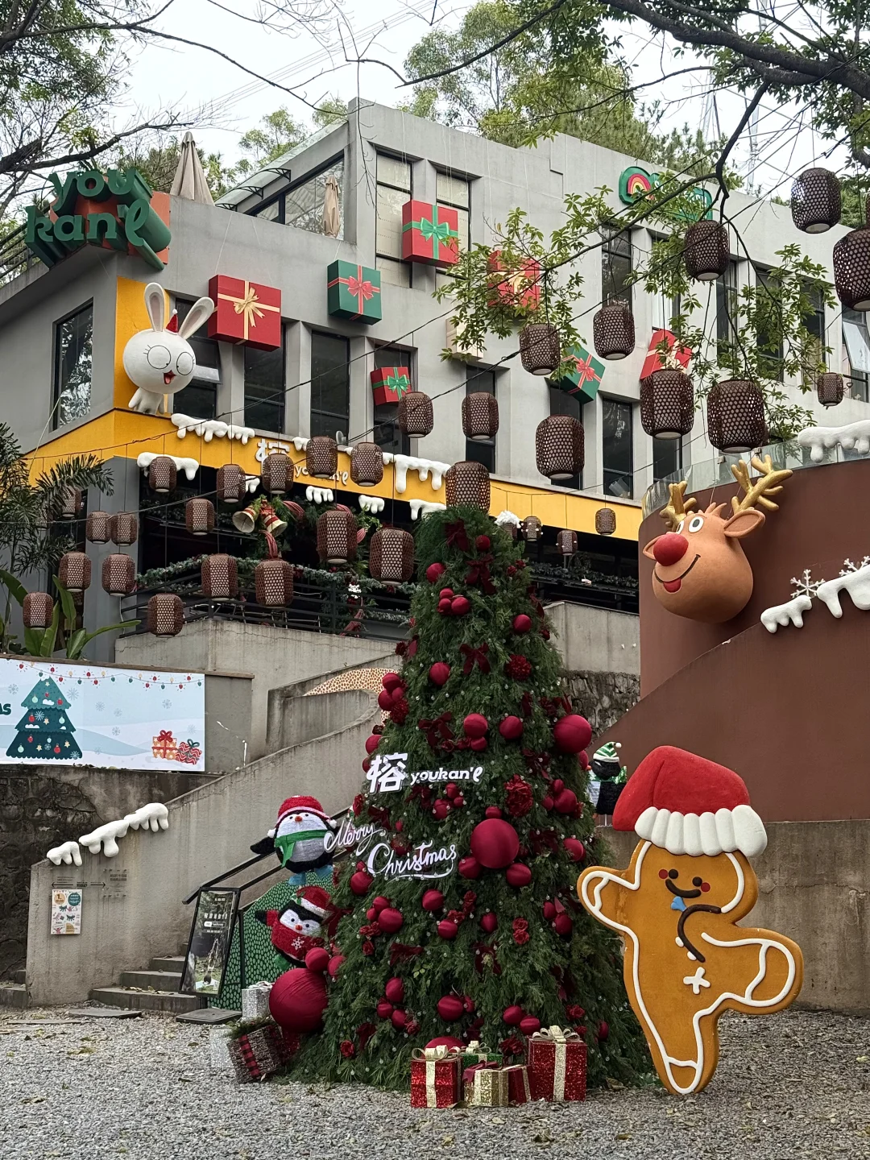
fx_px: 1609
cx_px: 435
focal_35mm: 48
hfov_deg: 30.3
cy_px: 580
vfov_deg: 39.7
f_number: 1.78
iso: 100
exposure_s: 1/1543
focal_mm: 6.76
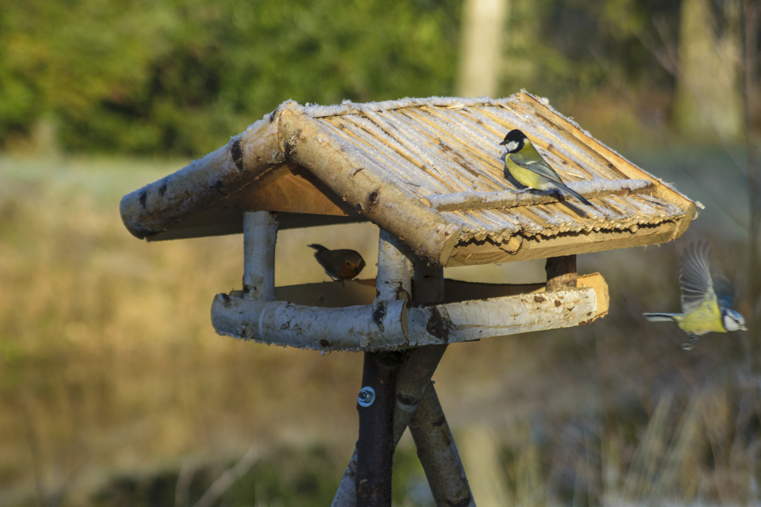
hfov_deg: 11.2
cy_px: 254
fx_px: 3868
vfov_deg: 7.5
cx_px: 380
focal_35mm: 183
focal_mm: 122
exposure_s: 1/640
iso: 200
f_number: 6.3
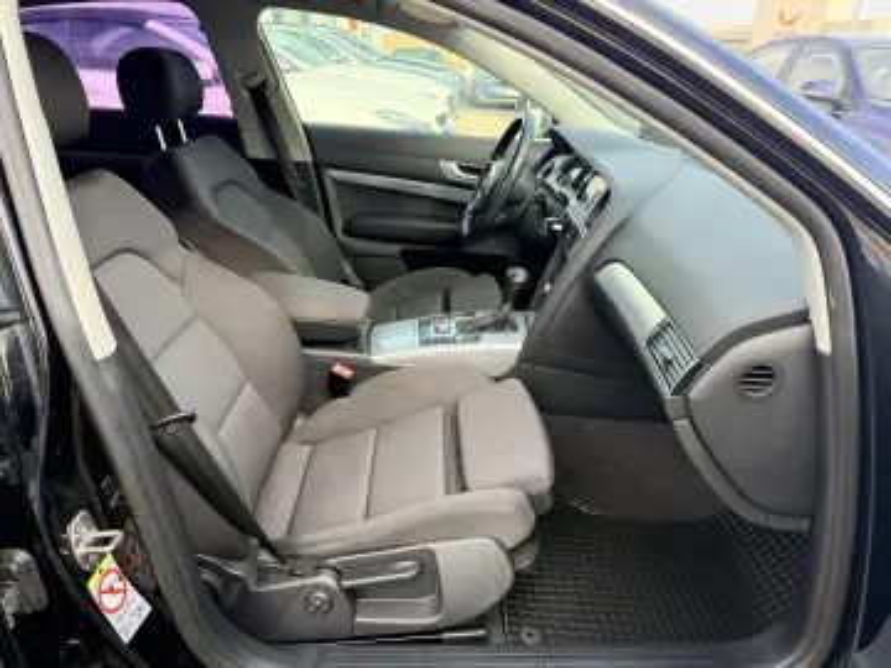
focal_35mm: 24
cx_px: 446
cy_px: 334
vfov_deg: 56.8
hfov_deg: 71.6
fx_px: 618
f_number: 1.78
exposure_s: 1/361
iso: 100
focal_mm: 6.76
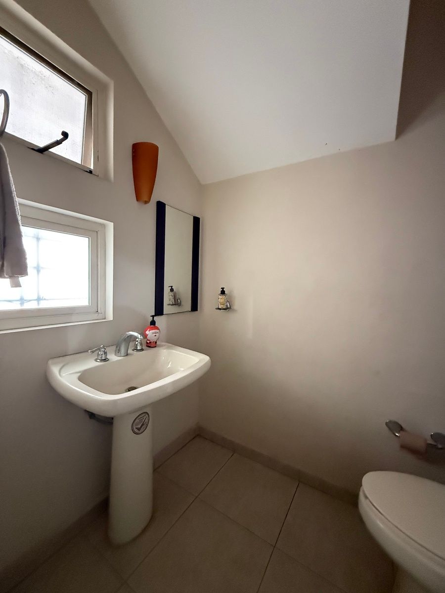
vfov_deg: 102.1
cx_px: 222
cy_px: 296
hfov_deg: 85.7
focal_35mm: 14
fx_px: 240
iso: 1250
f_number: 2.2
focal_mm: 2.22
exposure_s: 1/60
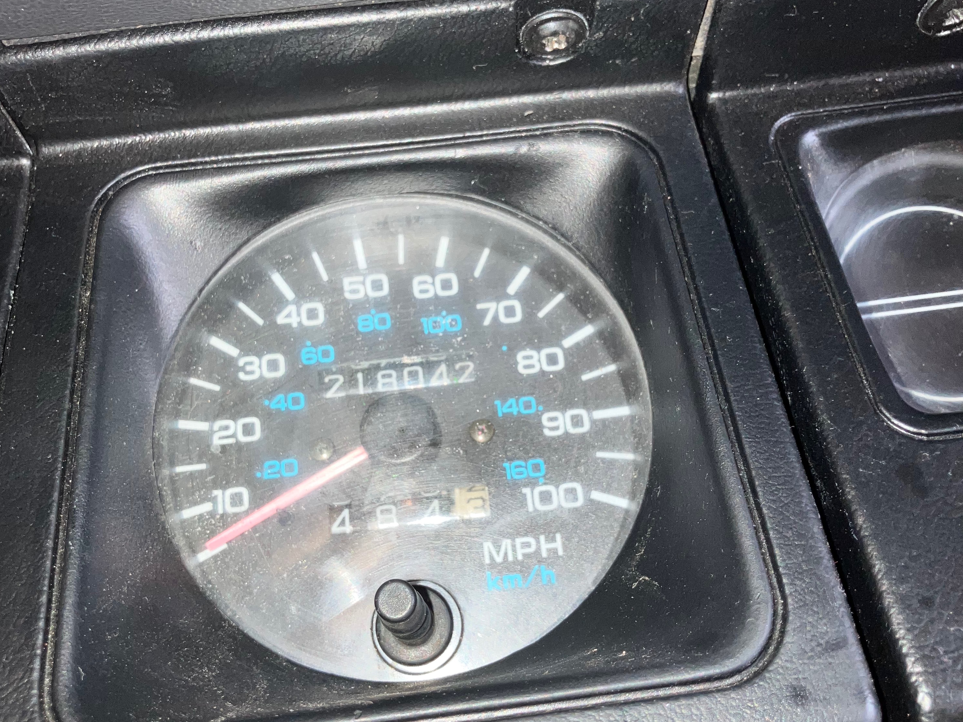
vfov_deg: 37.7
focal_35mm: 38
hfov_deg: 49.0
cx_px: 473
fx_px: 1057
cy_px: 361
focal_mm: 3.99
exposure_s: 1/4
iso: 32
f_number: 1.8
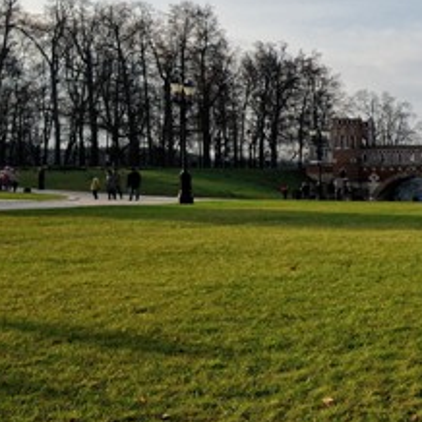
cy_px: 164
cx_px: 693
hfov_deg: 21.3
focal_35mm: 63
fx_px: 869
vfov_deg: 27.2
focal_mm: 12
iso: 250
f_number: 9
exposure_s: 1/500
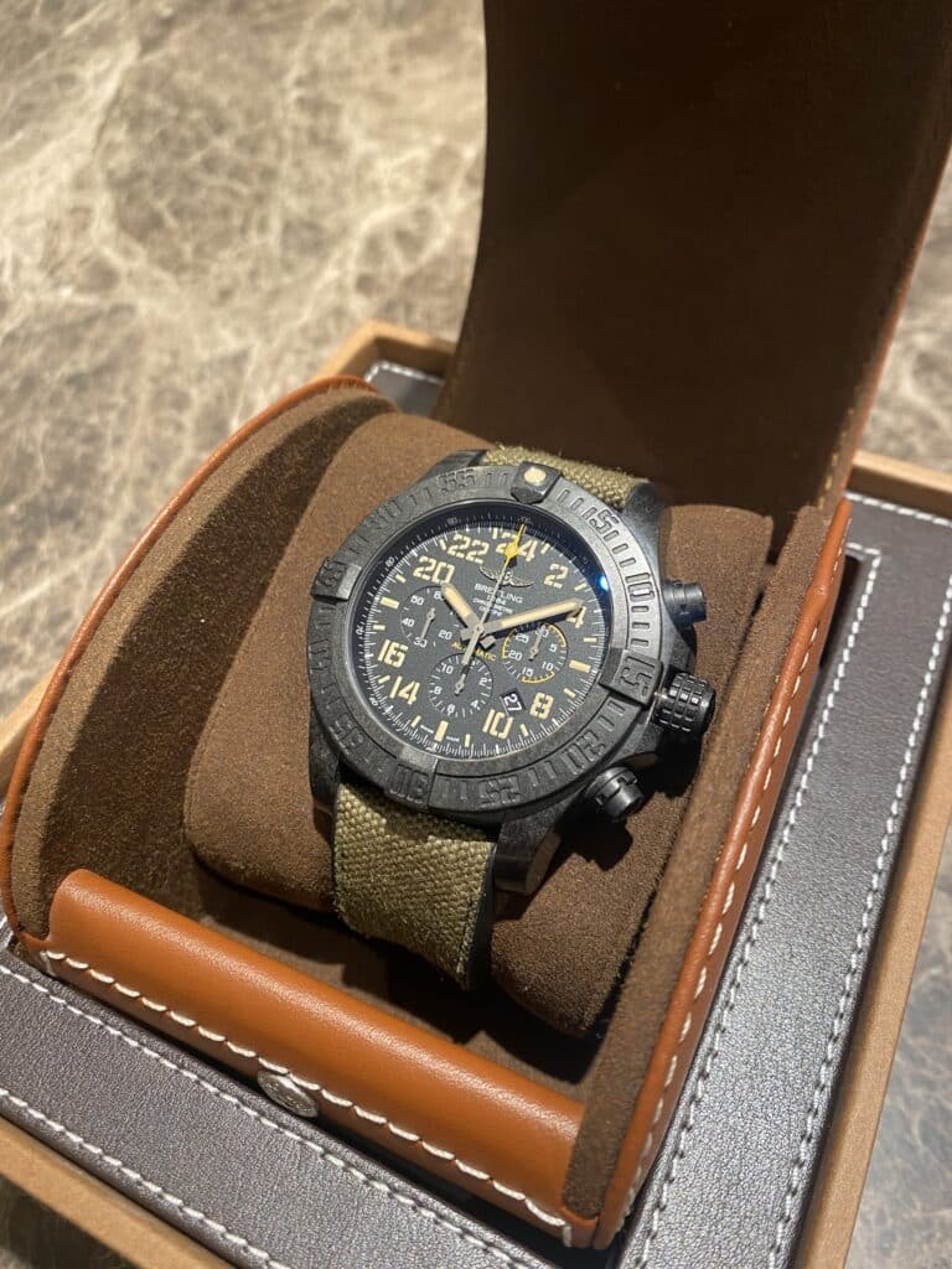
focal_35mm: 26
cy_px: 634
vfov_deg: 67.3
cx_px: 476
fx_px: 953
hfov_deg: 53.1
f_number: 1.8
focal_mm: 4.25
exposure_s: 1/50
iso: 100
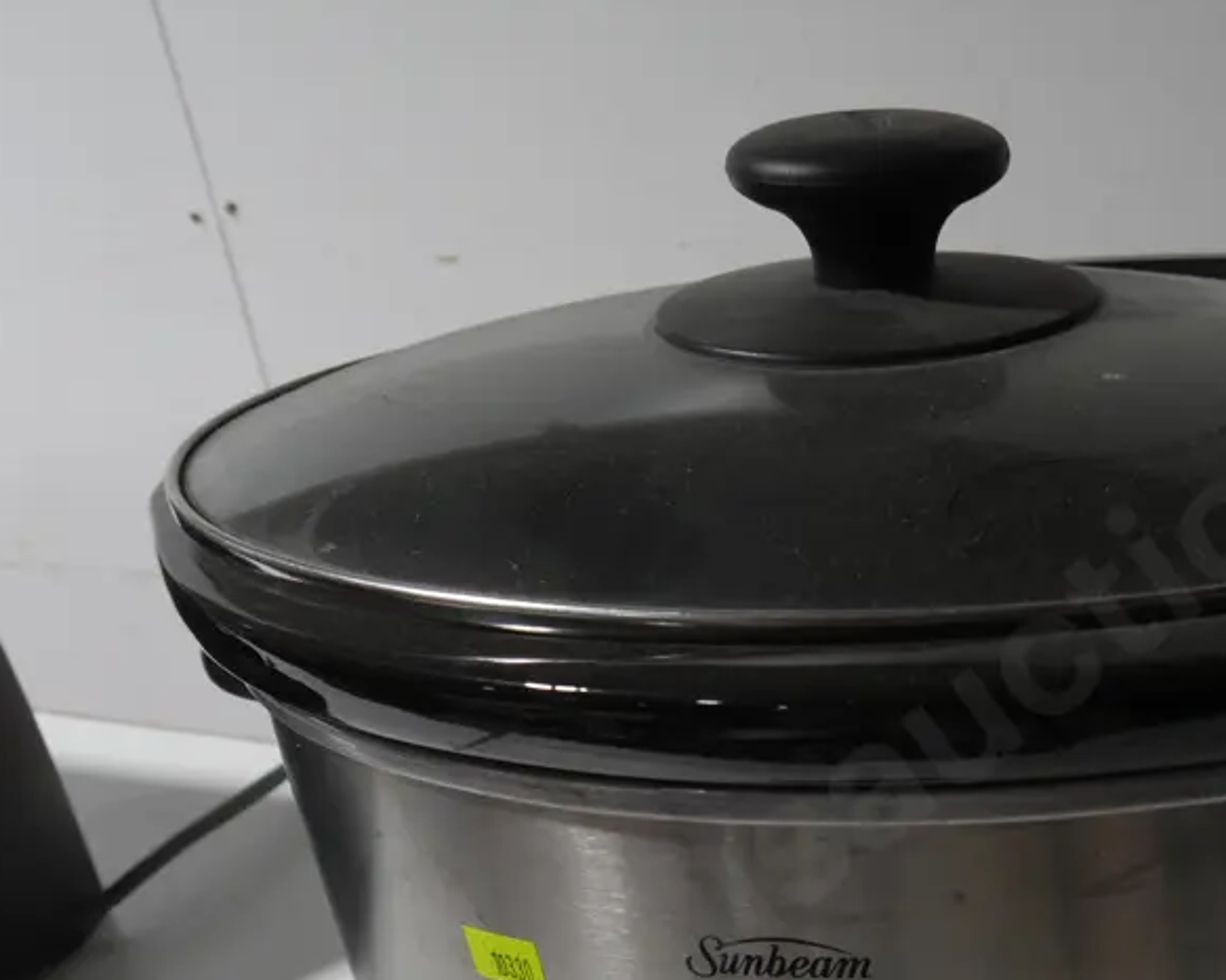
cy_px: 717
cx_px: 978
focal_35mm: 48
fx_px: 1741
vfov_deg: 31.0
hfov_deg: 37.4
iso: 250
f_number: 5.6
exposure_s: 1/60
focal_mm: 14
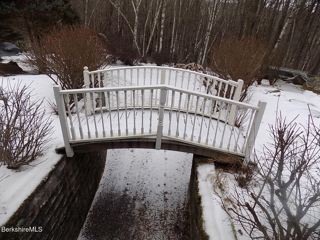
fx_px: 213
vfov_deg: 58.9
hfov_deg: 73.9
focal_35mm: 23
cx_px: 160
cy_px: 120
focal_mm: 4
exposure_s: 1/125
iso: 80
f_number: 3.1
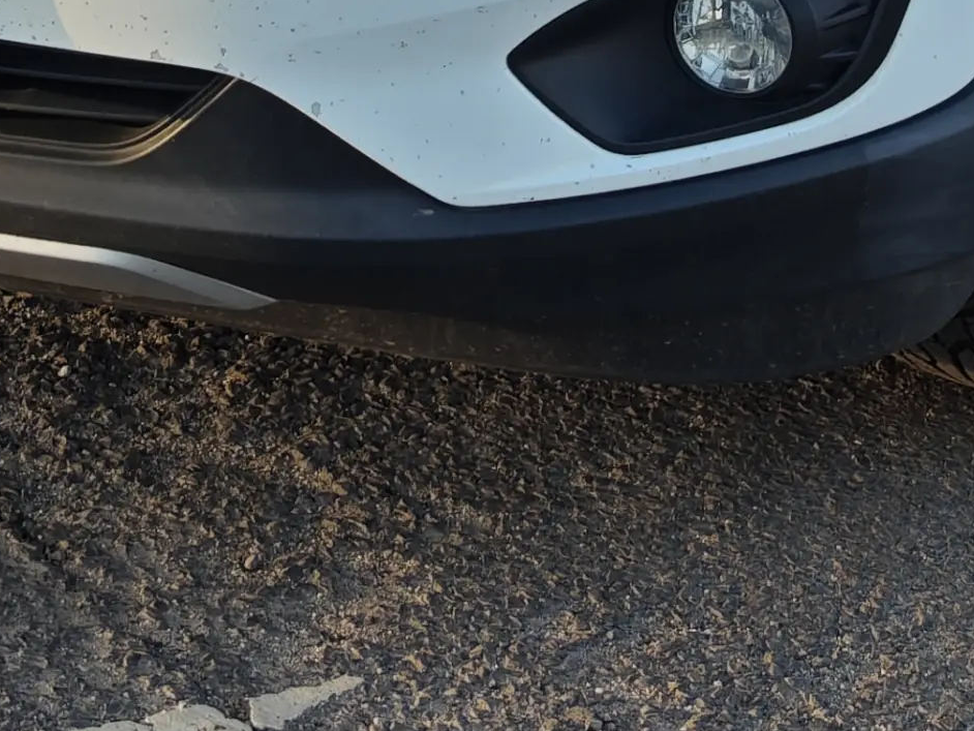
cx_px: 452
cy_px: -614
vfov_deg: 9.3
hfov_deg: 13.0
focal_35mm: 152
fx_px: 4278
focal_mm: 8.72
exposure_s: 1/271
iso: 50
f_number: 2
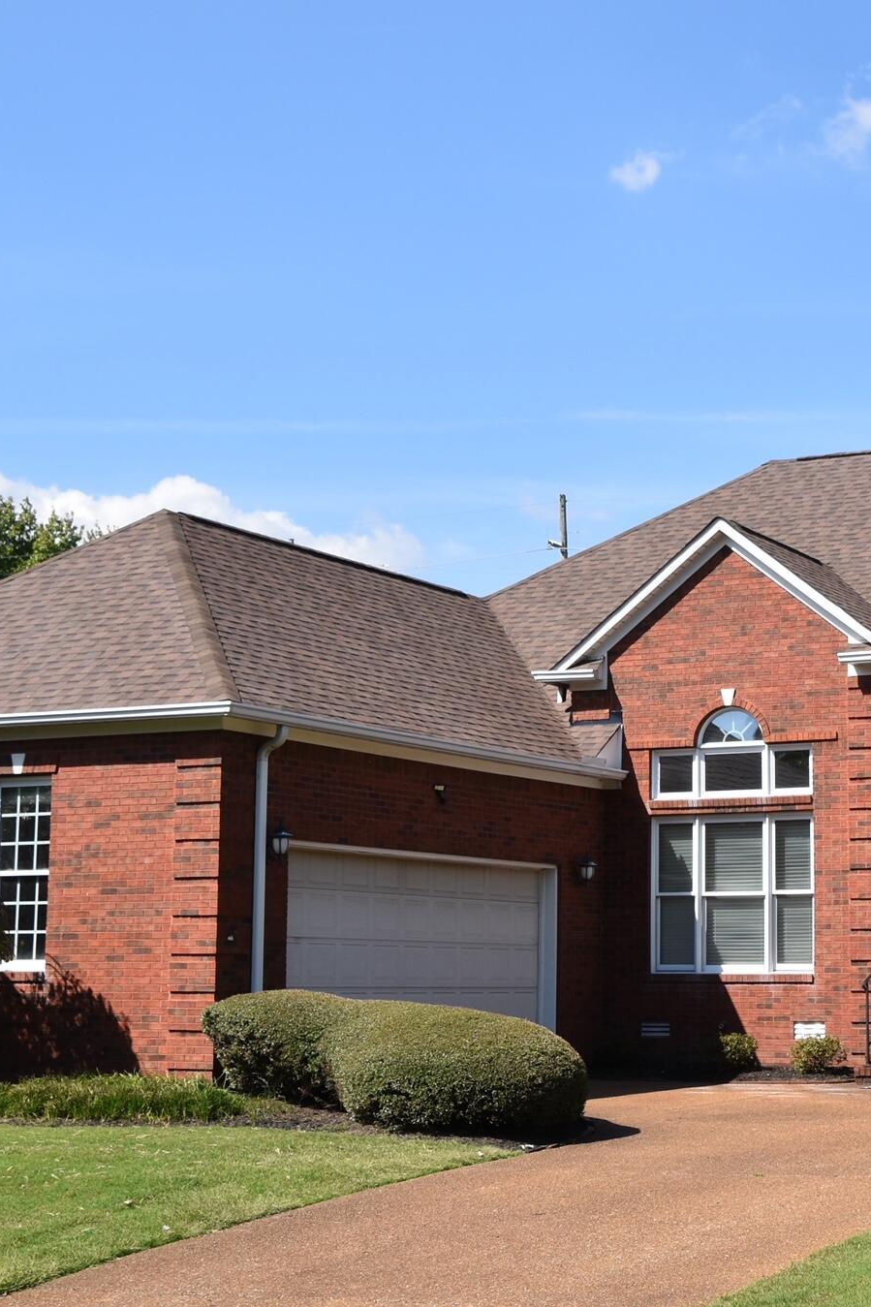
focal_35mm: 65
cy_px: 665
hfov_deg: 20.7
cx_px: 673
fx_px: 2359
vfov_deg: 31.0
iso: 200
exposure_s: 1/320
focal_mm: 26
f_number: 9
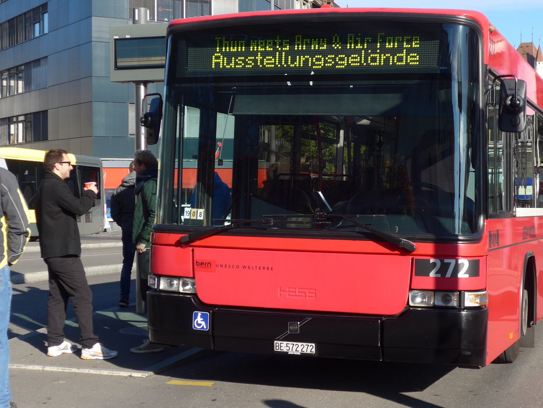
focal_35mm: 67
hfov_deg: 28.9
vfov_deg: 21.9
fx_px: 1051
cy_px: 183
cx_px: 313
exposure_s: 1/640
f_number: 3.3
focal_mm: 10.7
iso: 80
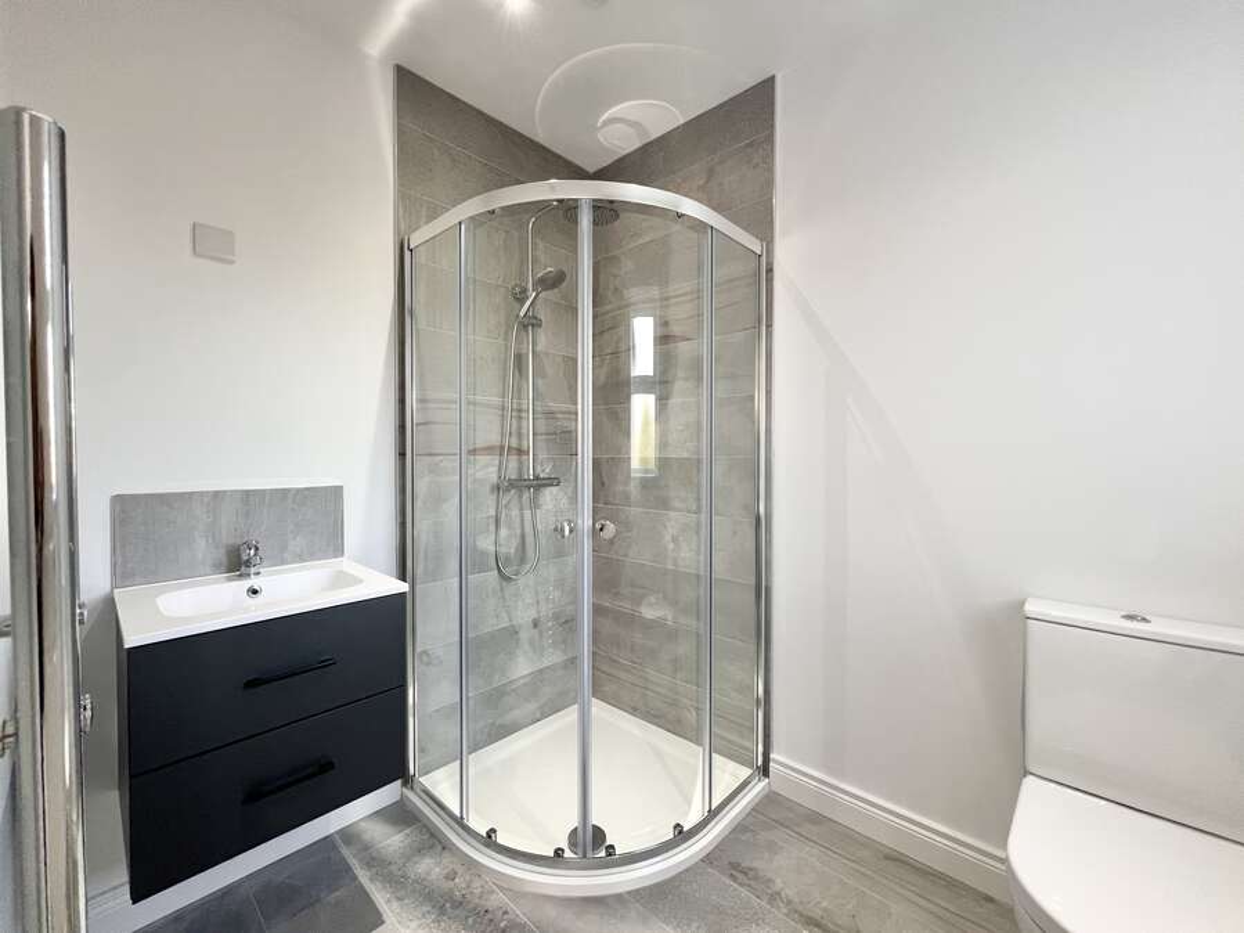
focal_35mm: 13
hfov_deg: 106.2
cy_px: 466
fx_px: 467
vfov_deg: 89.9
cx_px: 622
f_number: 1.8
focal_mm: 1.57
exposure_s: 1/99
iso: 200
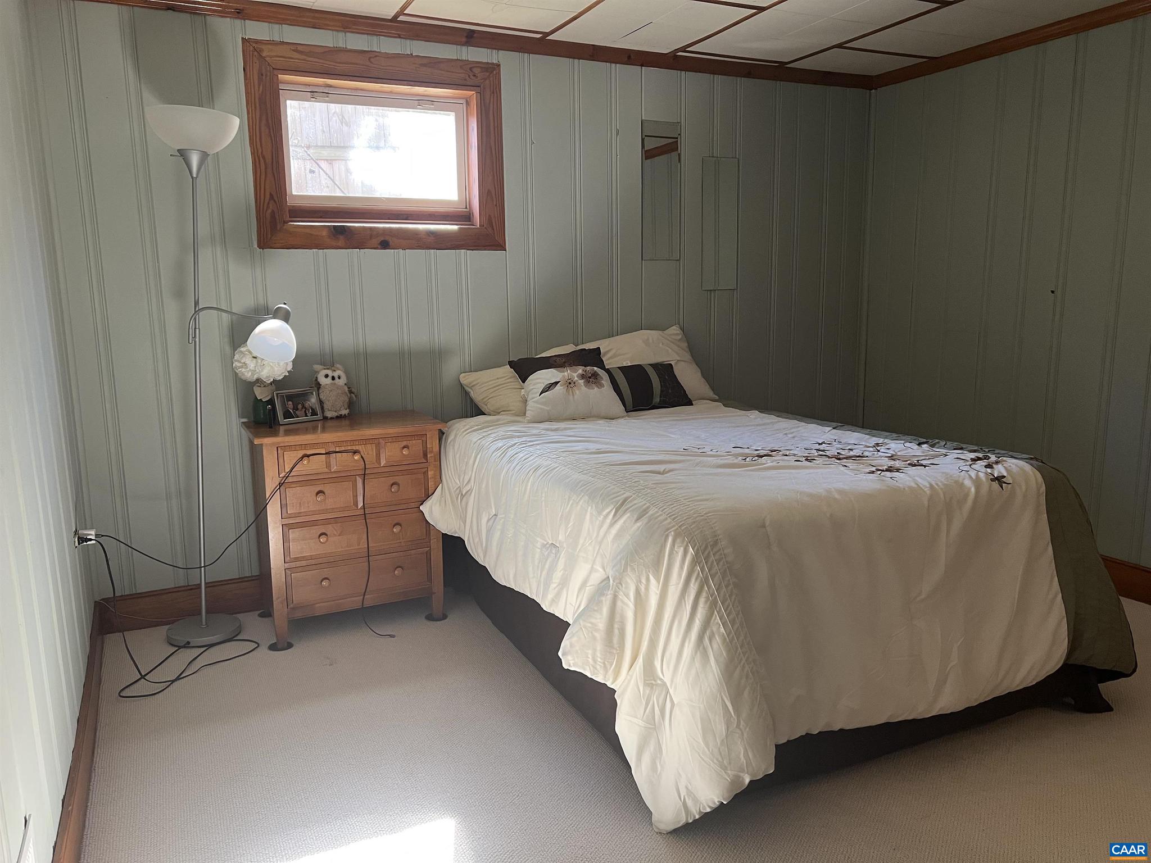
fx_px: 865
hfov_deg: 67.3
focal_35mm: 26
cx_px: 576
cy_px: 432
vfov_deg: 53.1
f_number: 1.5
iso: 160
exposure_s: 1/60
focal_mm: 5.7
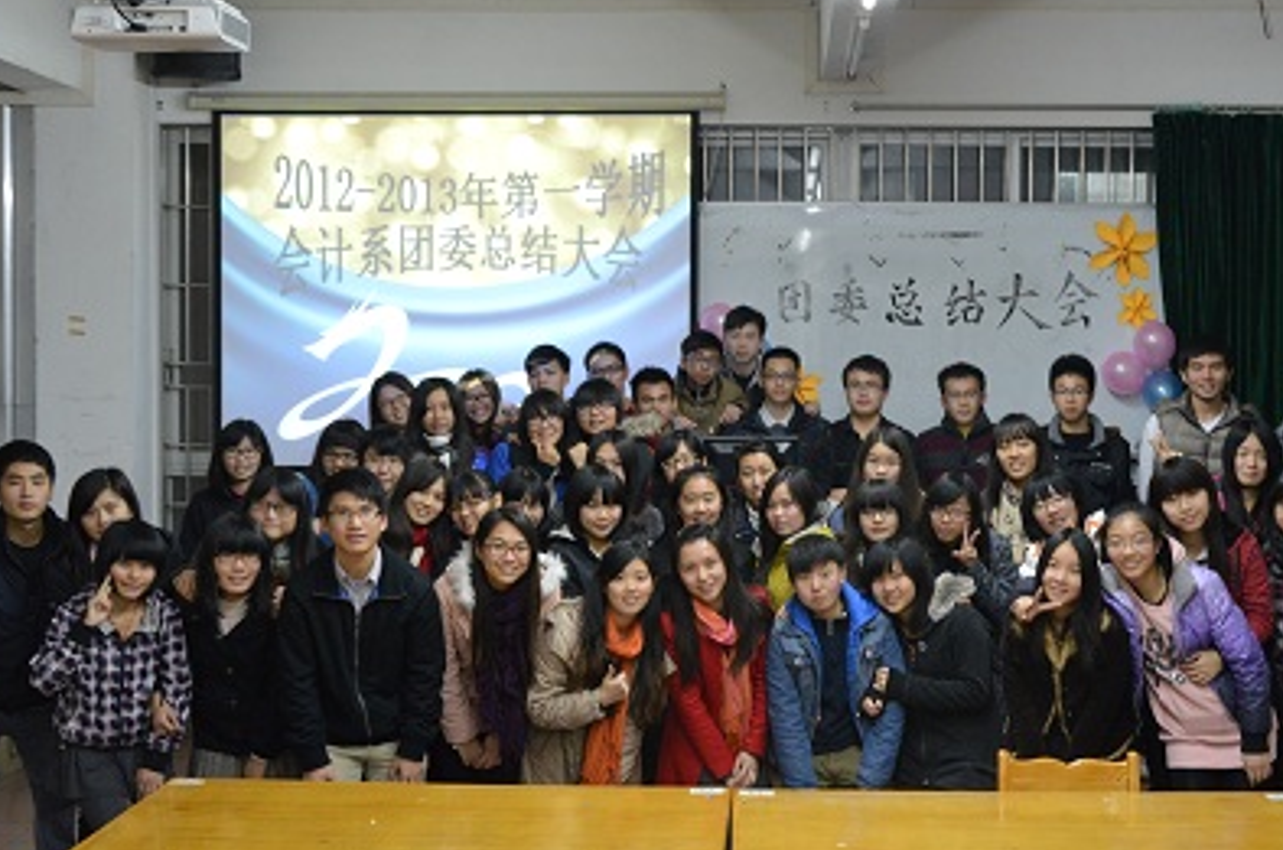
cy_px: 423
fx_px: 1694
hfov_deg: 41.4
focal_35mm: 48
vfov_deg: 28.2
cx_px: 713
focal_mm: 25
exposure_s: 1/20
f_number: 4
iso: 1600
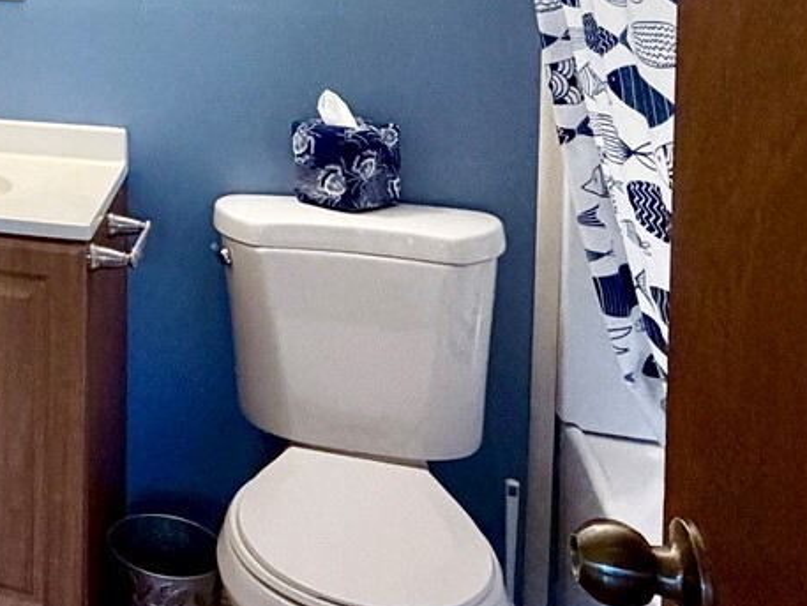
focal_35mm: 49
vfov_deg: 27.4
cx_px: -164
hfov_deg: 32.2
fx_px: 1143
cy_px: -46
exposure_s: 1/60
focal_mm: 2.22
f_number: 2.2
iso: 500
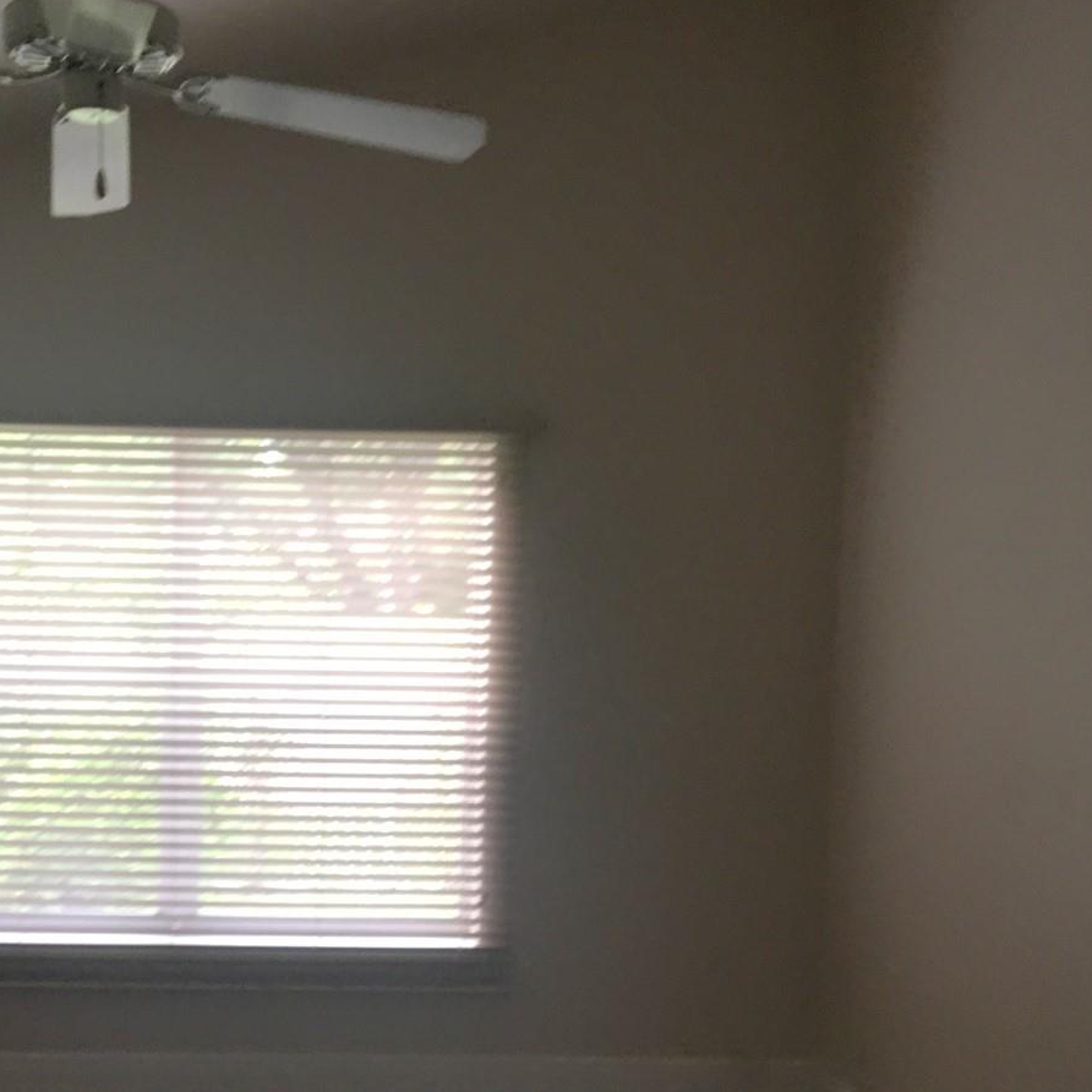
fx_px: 1642
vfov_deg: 36.6
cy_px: 662
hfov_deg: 36.3
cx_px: 346
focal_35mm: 46
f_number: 2.2
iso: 40
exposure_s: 1/15
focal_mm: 4.15
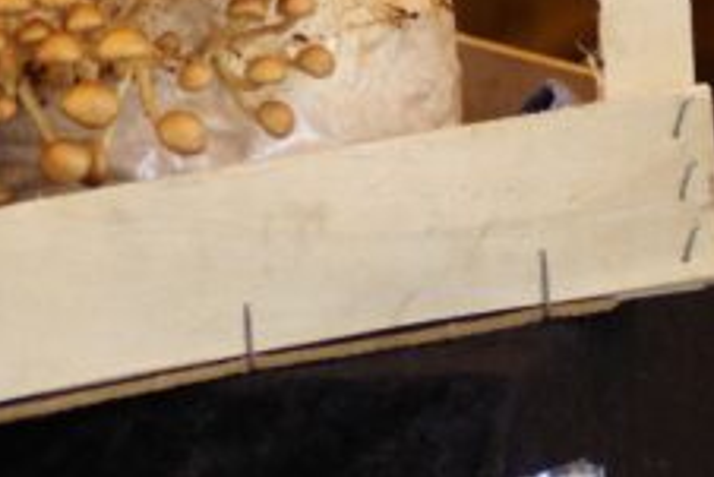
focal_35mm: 359
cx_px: 104
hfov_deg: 5.7
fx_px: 7124
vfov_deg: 3.8
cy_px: -145
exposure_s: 1/160
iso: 160
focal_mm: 90
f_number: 4
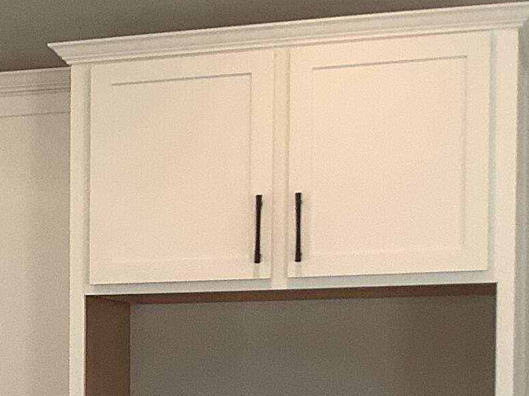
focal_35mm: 121
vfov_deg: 12.0
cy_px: 482
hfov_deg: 15.3
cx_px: -203
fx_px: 1848
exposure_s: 1/120
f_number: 2.4
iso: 80
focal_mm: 3.3
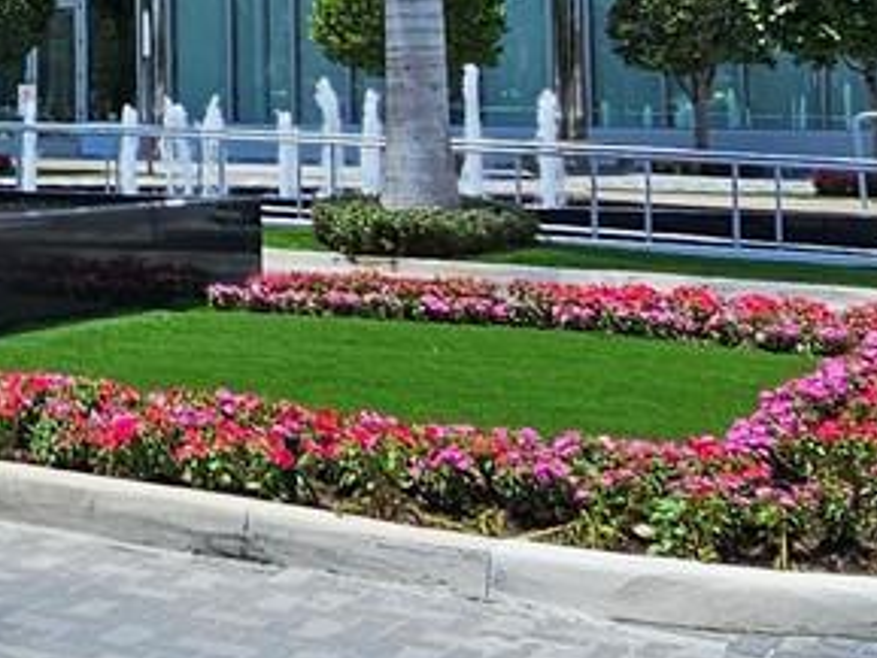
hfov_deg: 24.1
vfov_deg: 19.5
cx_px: -222
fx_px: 1825
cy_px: -82
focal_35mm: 72
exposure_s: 1/1989
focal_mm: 2.2
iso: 50
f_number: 2.2
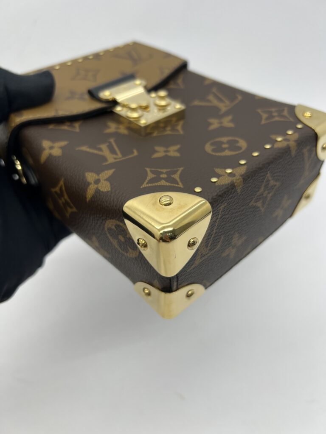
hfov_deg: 53.1
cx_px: 163
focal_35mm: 26
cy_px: 217
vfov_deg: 67.3
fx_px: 326
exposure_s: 1/161
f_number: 1.5
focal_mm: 5.7
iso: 40
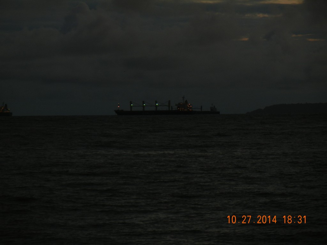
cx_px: 164
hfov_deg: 7.6
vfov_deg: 5.7
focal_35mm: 262
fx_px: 2475
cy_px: 122
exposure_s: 1/60
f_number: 5.1
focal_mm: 47.2
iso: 200
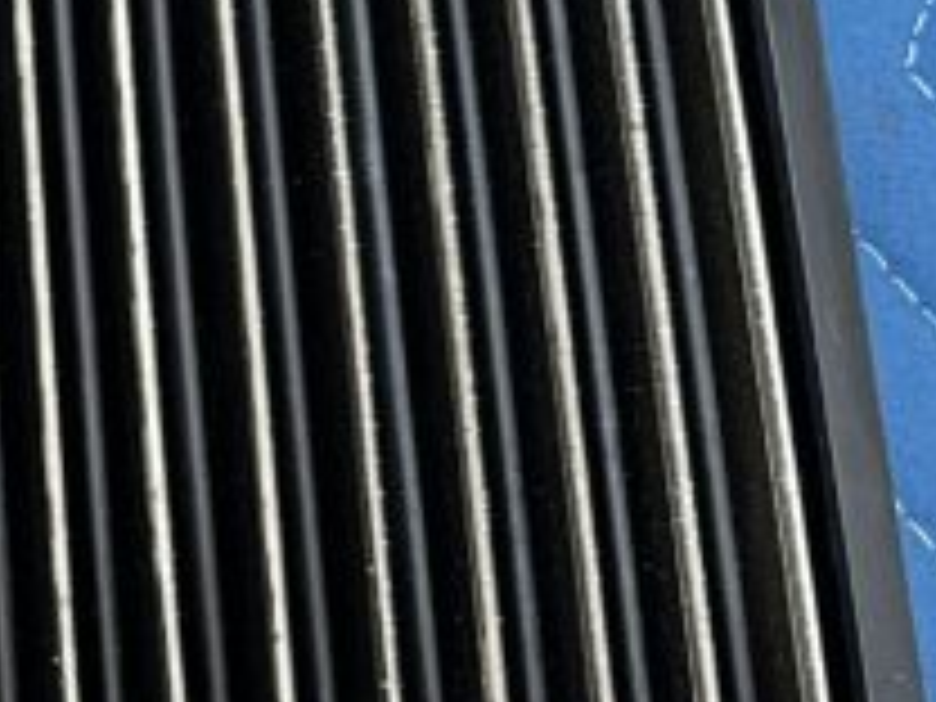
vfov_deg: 12.5
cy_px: 256
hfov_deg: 13.7
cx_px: -1030
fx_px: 3191
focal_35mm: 118
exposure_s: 1/60
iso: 640
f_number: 1.78
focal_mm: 6.86
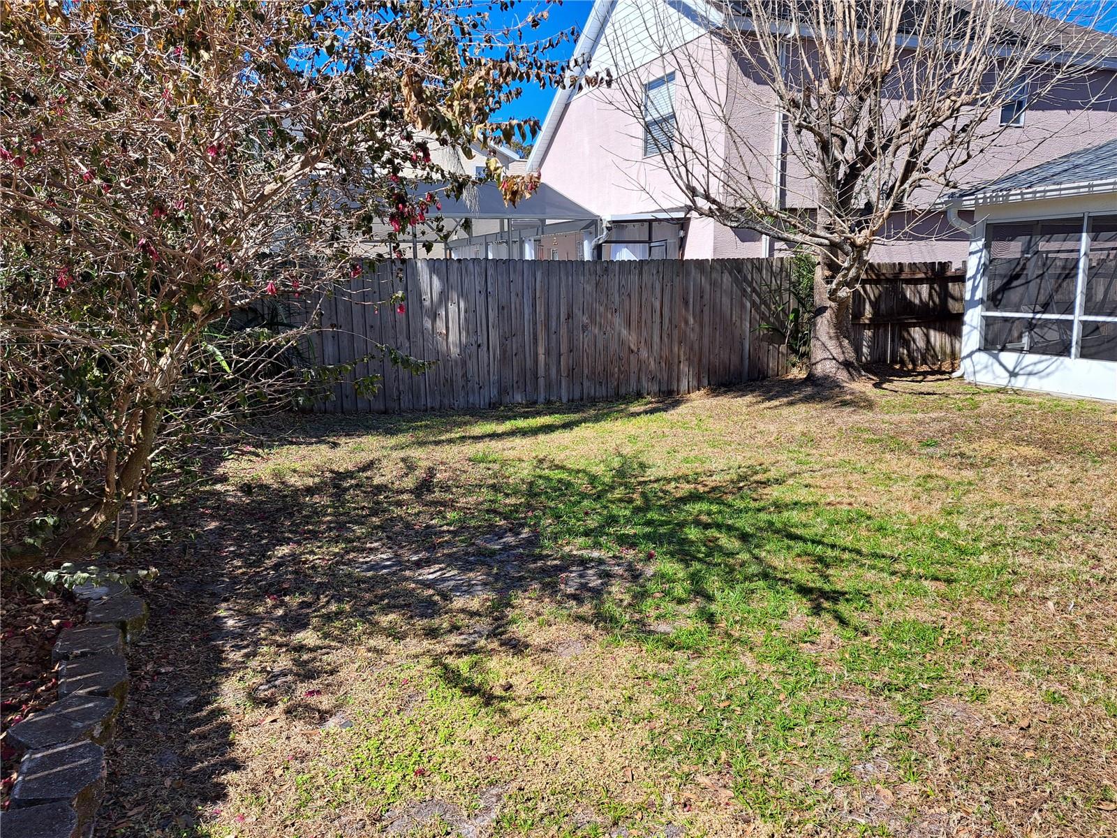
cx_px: 558
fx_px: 774
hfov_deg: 71.6
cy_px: 419
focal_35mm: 24
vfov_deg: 56.8
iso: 50
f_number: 1.8
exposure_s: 1/1161
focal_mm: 5.23
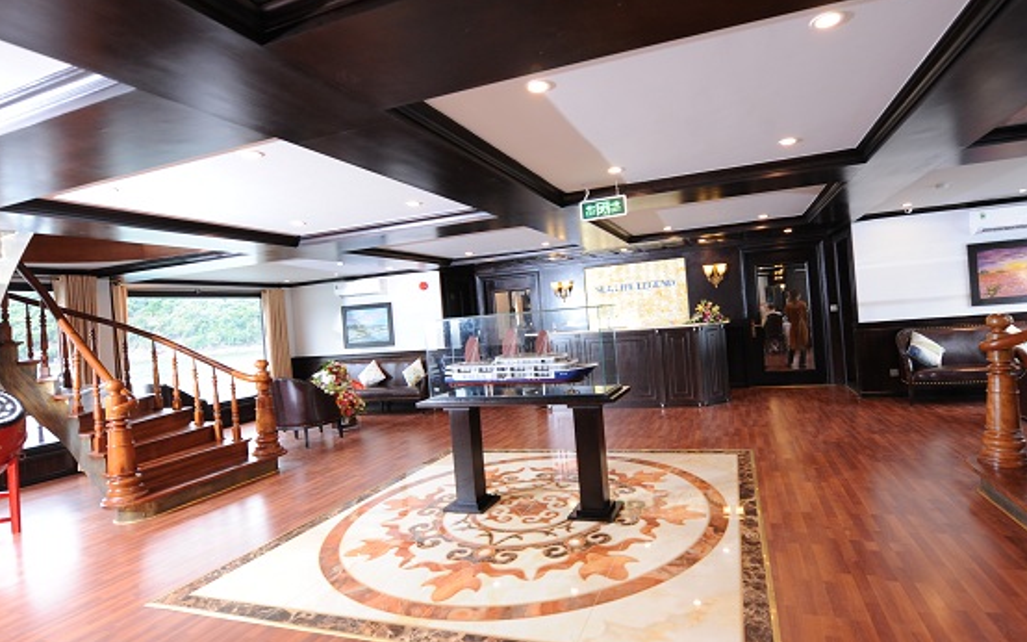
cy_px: 316
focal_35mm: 18
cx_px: 551
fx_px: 504
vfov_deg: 65.0
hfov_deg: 91.0
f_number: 4.5
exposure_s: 1/100
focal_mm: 14
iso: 1000
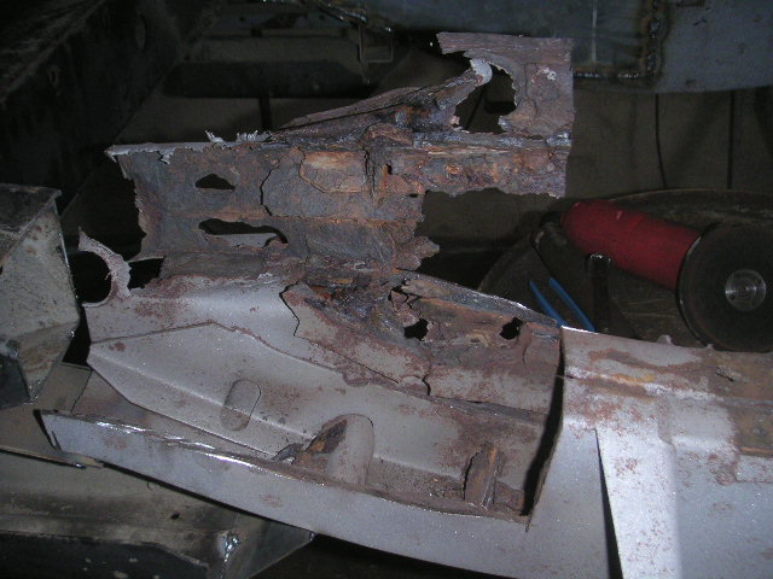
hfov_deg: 49.0
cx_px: 386
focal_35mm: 38
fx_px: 849
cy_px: 290
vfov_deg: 37.7
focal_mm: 5.9
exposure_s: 1/45
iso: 160
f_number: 2.8
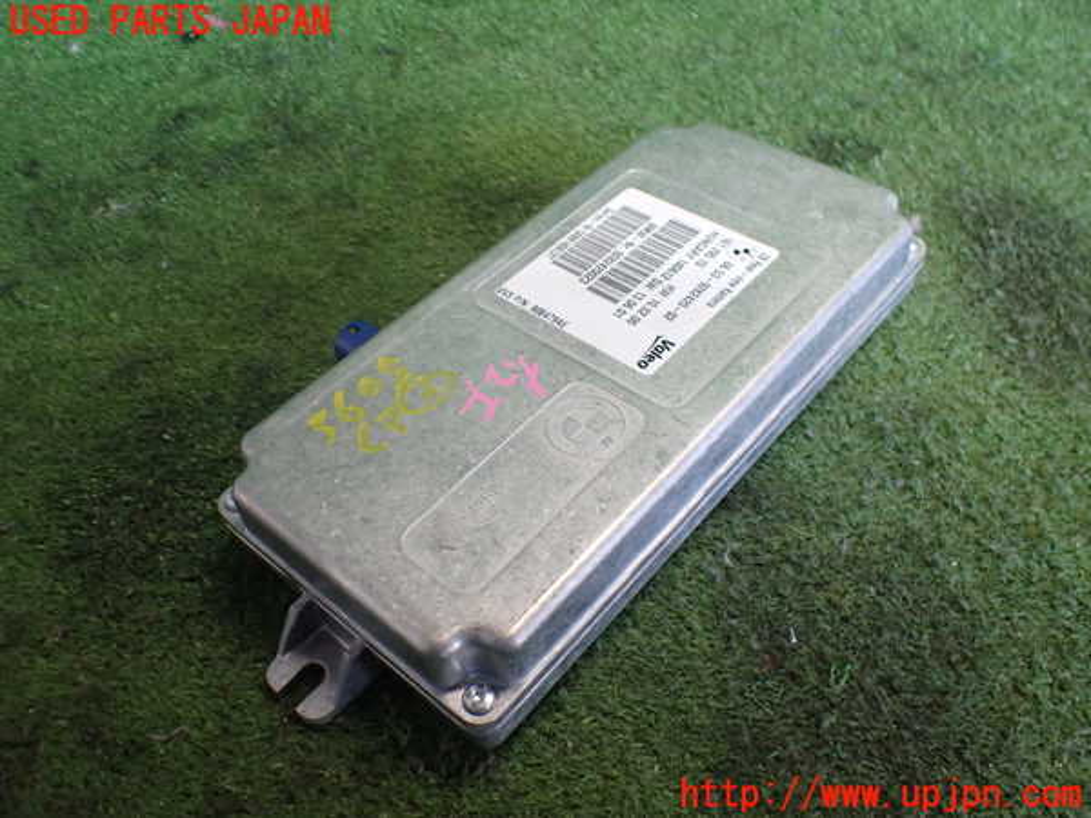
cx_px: 546
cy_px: 409
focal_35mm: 30
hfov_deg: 60.0
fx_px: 946
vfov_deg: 46.8
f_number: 2.3
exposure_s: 1/125
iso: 640
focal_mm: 5.4
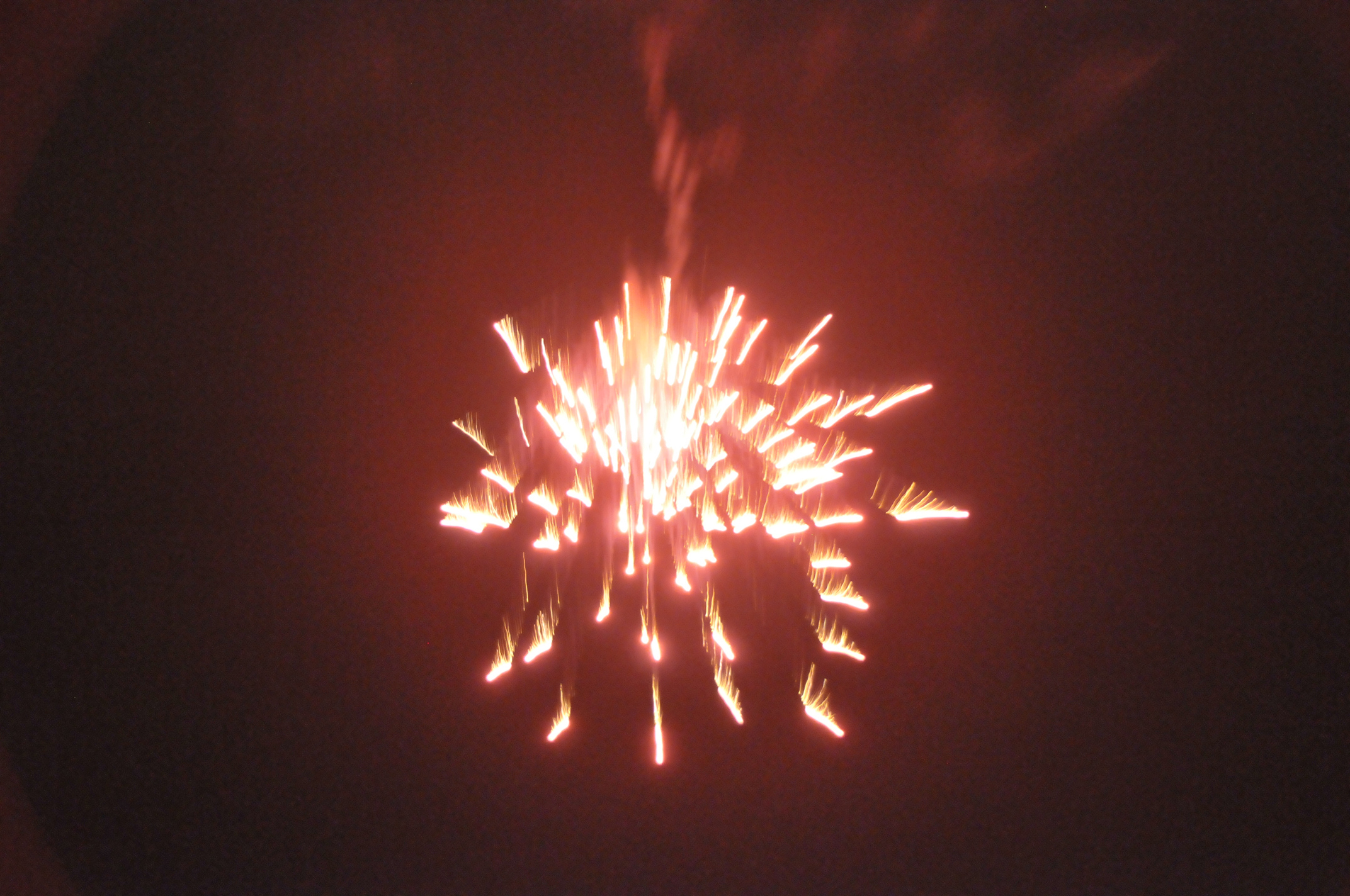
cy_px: 448
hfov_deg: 29.3
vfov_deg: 19.7
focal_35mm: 69
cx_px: 675
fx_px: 2584
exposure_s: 1/10
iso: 3200
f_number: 4.5
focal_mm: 46
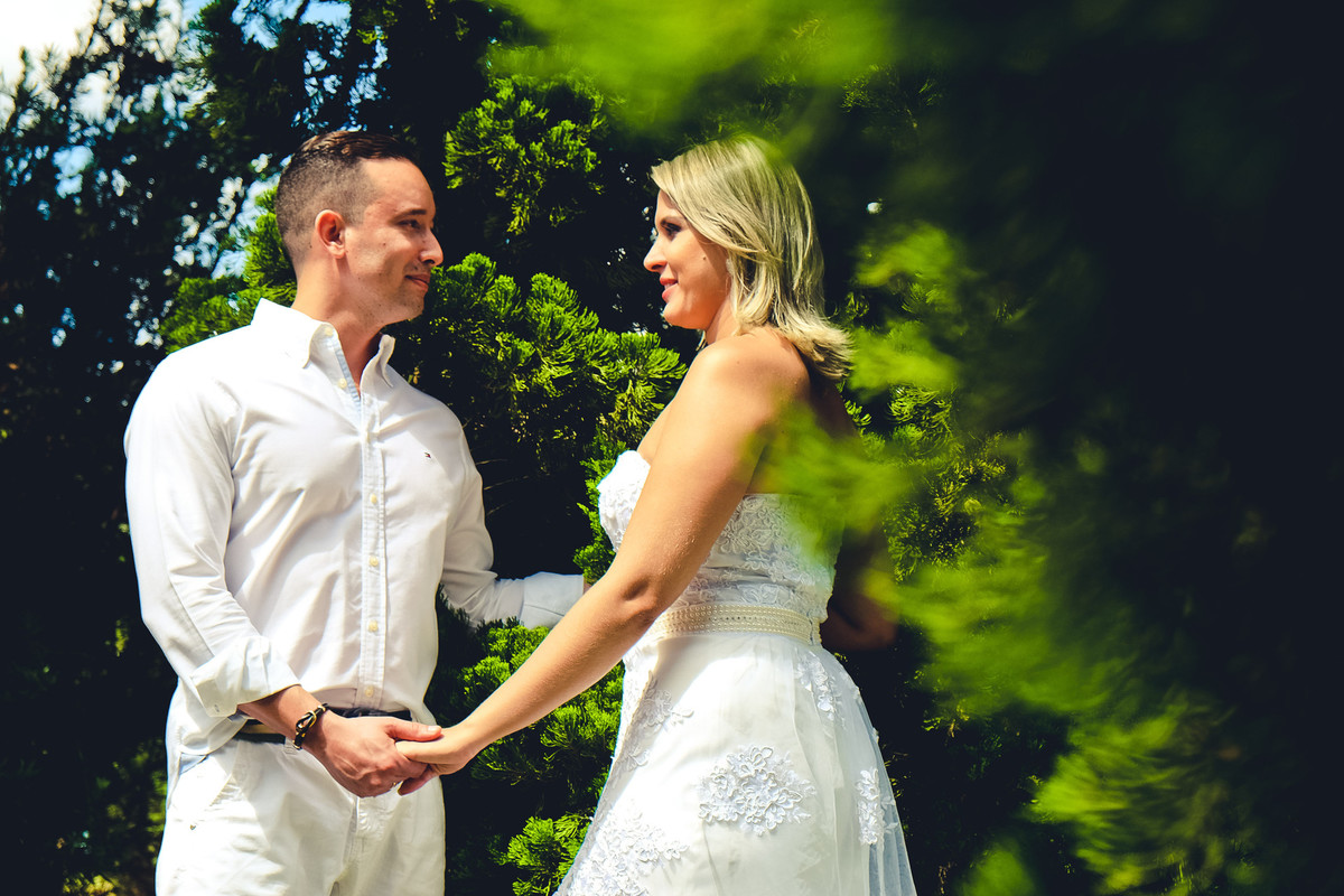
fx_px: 2837
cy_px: 448
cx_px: 672
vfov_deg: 17.9
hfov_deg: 26.7
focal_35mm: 76
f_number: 6.4
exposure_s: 1/400
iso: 320
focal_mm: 50.5
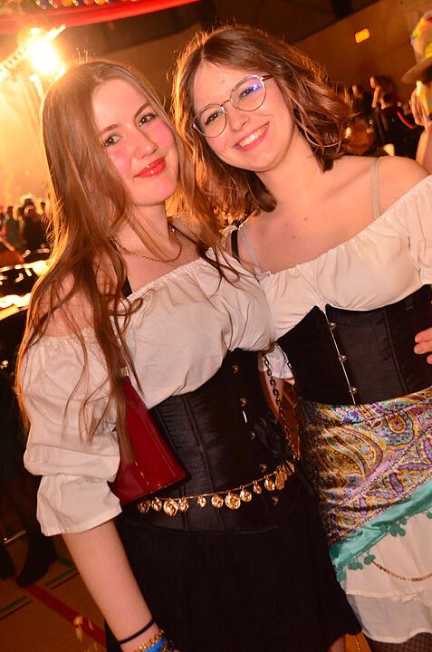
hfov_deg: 25.6
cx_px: 216
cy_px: 326
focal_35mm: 52
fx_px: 949
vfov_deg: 37.9
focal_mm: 35
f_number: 5.6
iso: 3200
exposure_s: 1/30
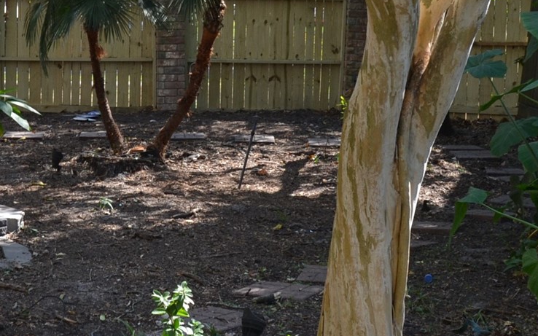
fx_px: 1319
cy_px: 69
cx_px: 115
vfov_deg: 14.4
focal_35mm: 90
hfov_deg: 22.8
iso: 160
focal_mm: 20
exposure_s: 1/125
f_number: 5.6
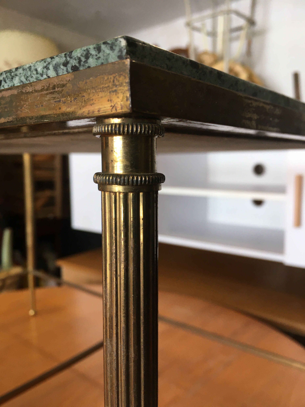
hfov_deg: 48.2
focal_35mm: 29
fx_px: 341
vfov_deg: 61.7
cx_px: 152
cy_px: 204
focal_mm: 4.15
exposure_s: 1/33
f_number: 2.2
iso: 40
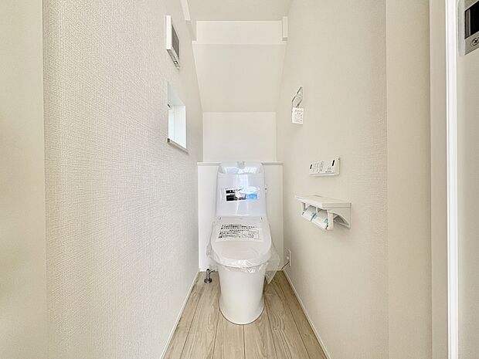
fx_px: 194
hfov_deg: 102.1
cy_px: 180
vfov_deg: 85.7
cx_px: 240
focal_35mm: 14
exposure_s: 1/99
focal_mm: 2.22
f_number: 2.2
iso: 80
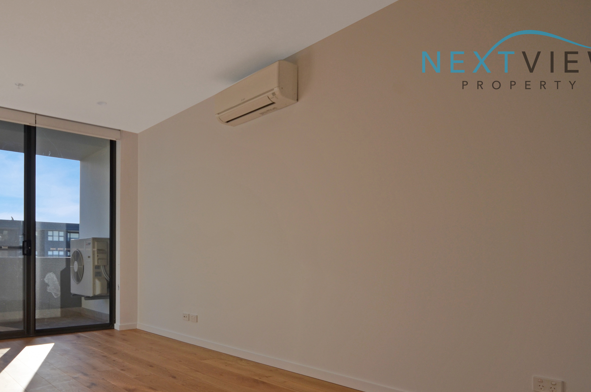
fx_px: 416
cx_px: 182
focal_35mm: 25
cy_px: 268
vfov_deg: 49.4
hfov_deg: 68.2
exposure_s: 1/250
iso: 125
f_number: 8
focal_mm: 11.5
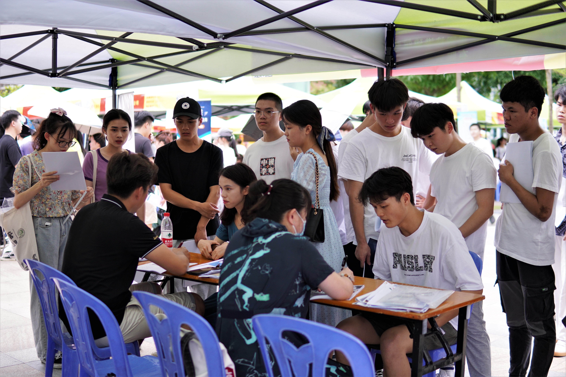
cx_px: 283
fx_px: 707
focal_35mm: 45
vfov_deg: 29.9
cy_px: 188
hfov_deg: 43.6
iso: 160
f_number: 1.4
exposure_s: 1/1600
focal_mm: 30
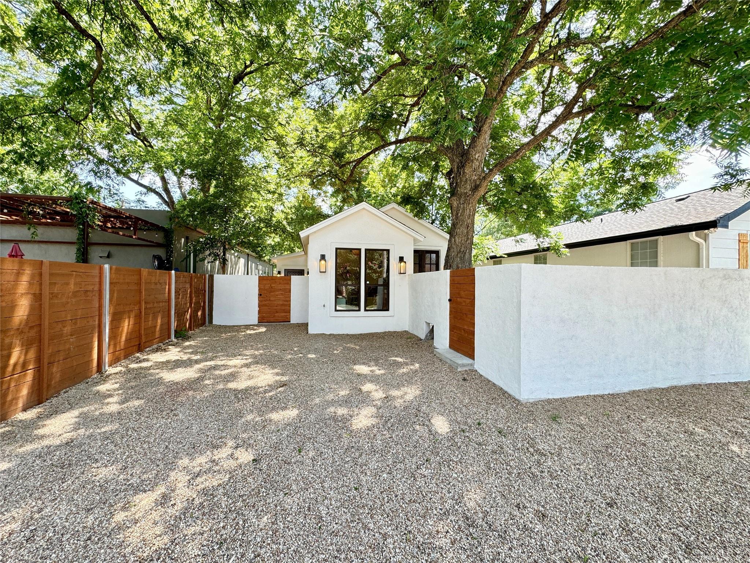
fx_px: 303
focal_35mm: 14
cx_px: 375
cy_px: 282
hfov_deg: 102.1
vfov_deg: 85.7
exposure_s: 1/99
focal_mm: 2.22
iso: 64
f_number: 2.2
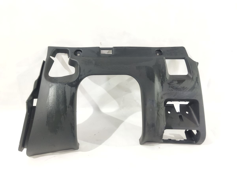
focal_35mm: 27
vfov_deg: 51.4
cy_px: 89
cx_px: 118
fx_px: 185
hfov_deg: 65.3
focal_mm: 4.71
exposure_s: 1/50
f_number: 1.79
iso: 494
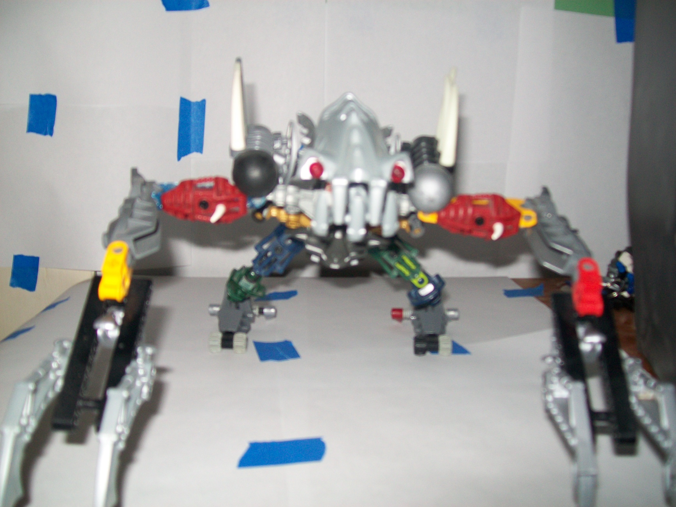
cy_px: 254
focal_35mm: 36
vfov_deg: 39.7
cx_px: 338
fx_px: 703
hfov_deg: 51.4
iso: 64
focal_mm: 6
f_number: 2.7
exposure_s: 1/125
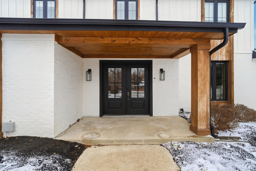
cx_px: 128
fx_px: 114
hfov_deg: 96.8
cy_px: 86
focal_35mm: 16
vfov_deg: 73.7
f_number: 5.6
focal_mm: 16
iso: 100
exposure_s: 1/2500
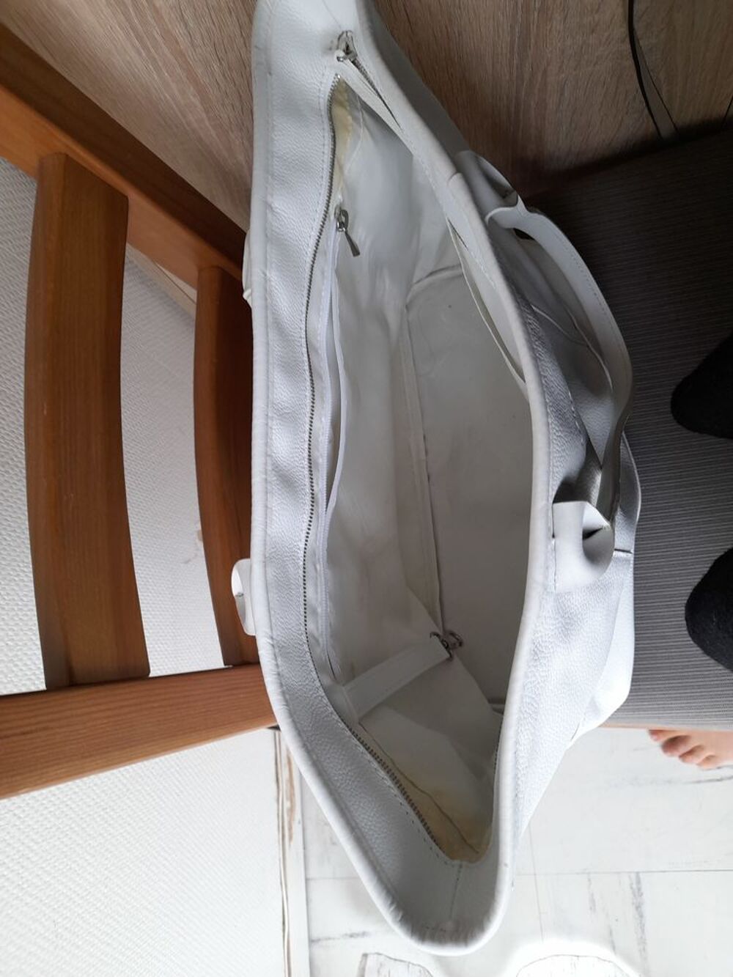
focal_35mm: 25
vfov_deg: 69.4
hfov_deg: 54.9
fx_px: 706
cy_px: 488
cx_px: 366
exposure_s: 1/50
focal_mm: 4.6
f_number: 2
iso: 80
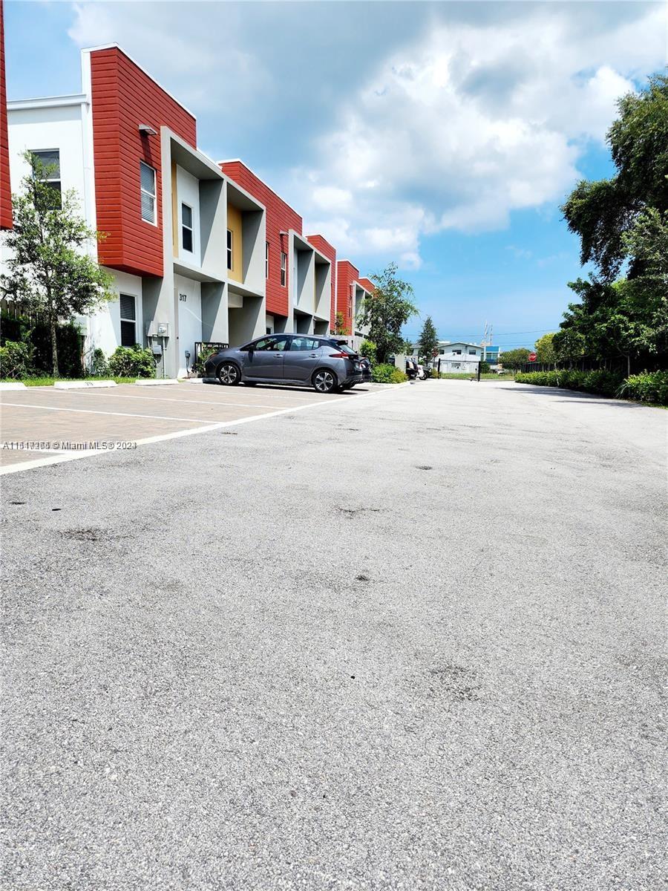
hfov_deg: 58.9
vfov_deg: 73.9
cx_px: 334
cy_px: 446
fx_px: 592
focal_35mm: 23
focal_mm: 6.4
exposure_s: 1/2000
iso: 12
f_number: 1.8
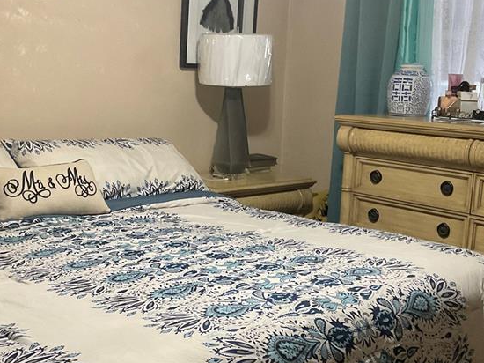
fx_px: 755
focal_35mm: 54
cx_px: 209
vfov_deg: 27.0
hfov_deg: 35.5
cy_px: 201
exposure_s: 1/60
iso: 200
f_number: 1.8
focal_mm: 3
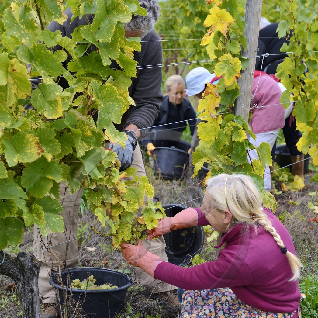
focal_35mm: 52
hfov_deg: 32.8
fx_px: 540
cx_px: 156
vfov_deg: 32.4
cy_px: 224
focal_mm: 40
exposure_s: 1/400
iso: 400
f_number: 4.5
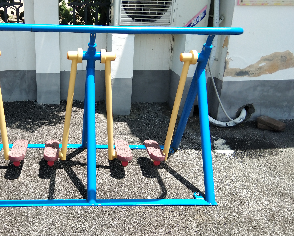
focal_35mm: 43
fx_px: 374
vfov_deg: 34.8
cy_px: 98
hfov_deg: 42.0
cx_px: 86
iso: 50
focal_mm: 3.69
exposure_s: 1/492
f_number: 2.2
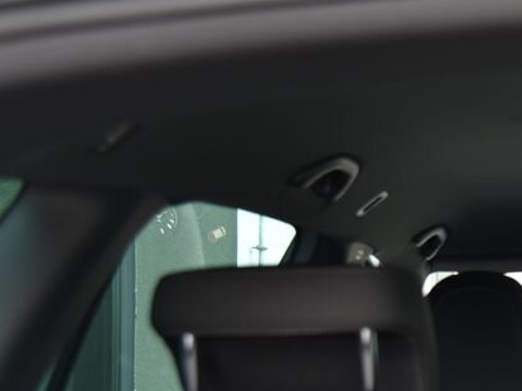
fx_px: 1221
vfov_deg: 18.2
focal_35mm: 81
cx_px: 641
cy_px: 231
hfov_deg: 22.1
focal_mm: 34
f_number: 4
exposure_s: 1/30
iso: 500
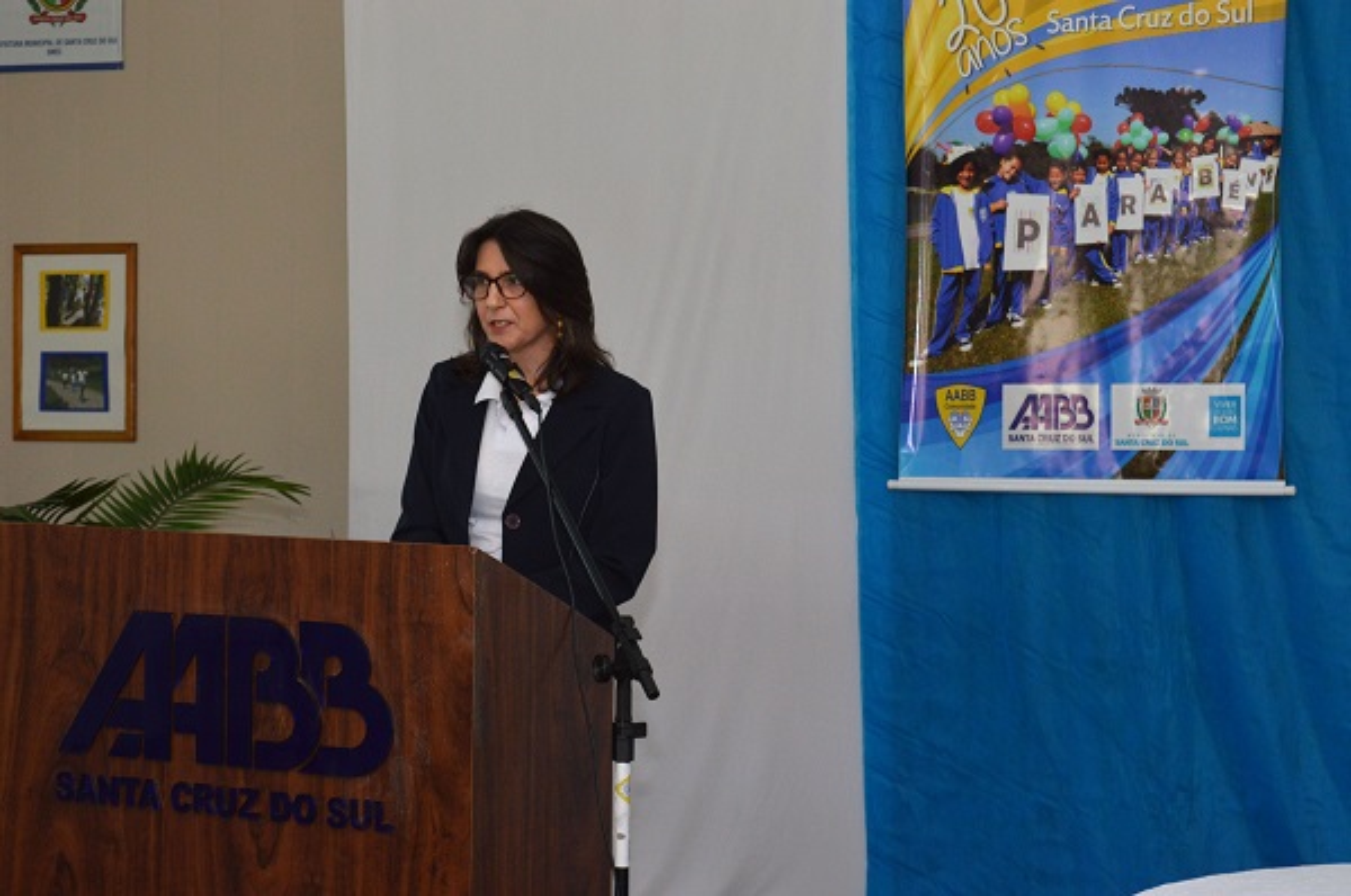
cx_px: 676
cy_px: 448
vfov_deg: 16.5
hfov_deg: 24.7
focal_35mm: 82
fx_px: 3091
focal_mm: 55
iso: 800
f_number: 8
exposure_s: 1/100
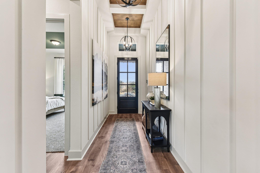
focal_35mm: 14
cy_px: 86
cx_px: 130
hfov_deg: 104.3
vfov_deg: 81.2
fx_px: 101
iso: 800
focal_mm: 14
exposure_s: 1/60
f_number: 8
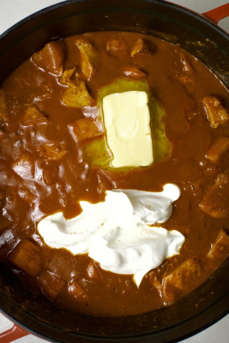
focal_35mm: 52
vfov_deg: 38.2
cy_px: 172
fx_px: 496
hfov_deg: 26.0
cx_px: 114
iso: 400
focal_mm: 35
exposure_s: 1/400
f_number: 4
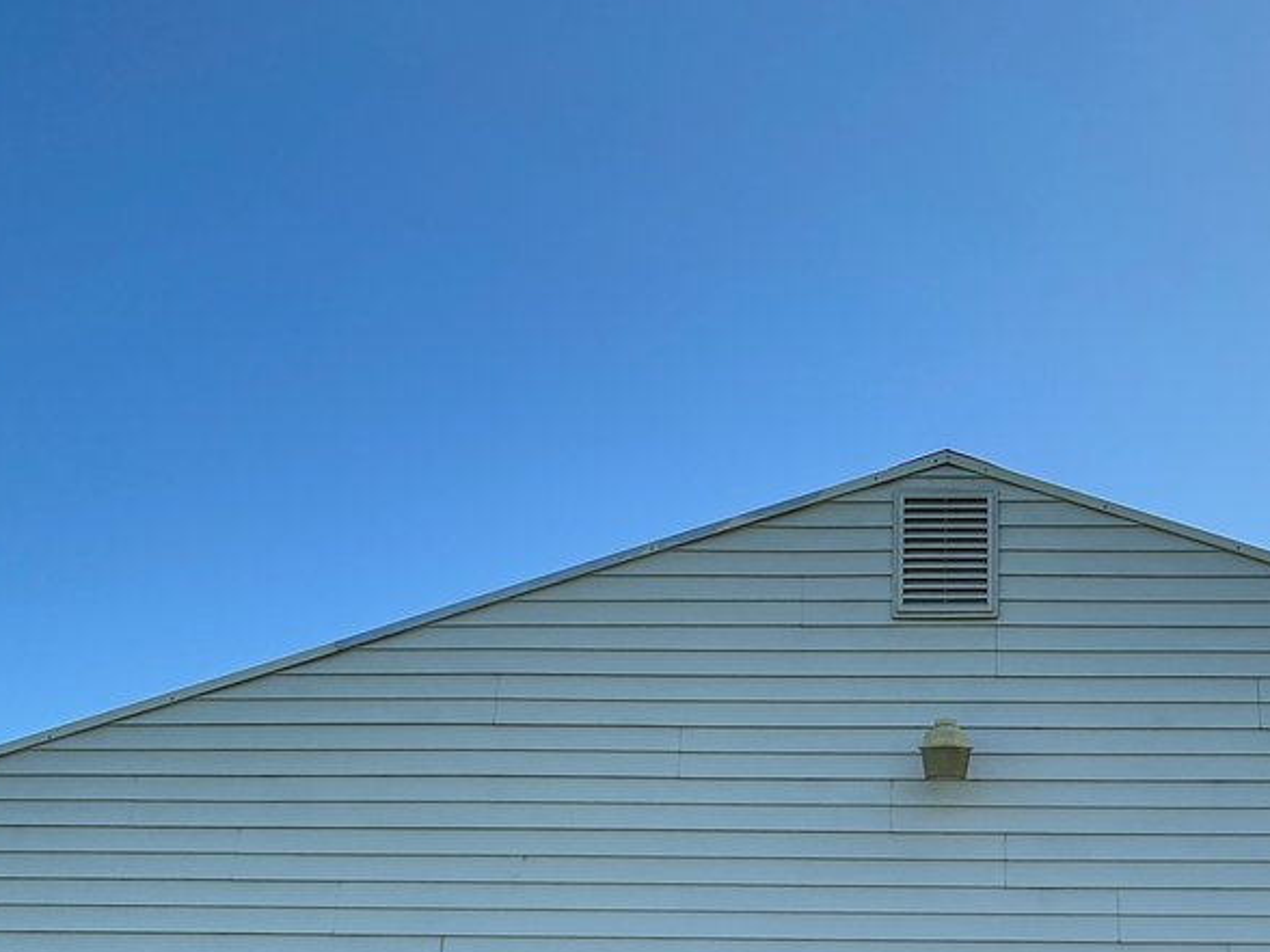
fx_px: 1321
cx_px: 915
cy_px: 880
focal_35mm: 36
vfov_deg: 36.8
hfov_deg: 49.8
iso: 50
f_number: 2.2
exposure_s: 1/1319
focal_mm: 2.22
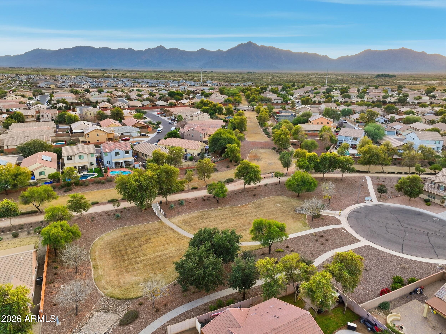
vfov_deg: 56.8
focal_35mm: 24
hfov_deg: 71.6
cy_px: 167
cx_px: 223
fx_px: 309
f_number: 8
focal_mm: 12.3
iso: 100
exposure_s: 1/20
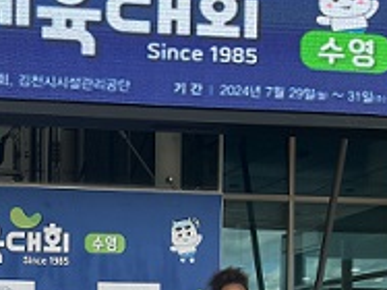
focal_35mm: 72
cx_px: -47
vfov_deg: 19.1
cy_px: 365
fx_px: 804
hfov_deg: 25.0
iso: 50
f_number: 1.6
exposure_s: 1/592
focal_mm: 5.1
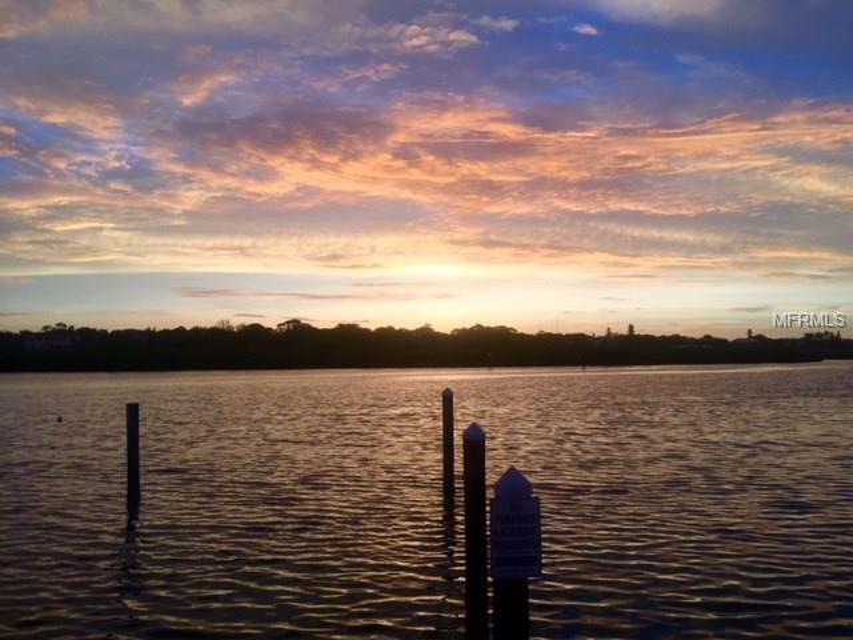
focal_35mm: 29
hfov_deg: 61.7
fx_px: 715
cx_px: 426
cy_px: 320
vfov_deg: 48.2
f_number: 2.2
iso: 32
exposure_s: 1/388
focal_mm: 4.15
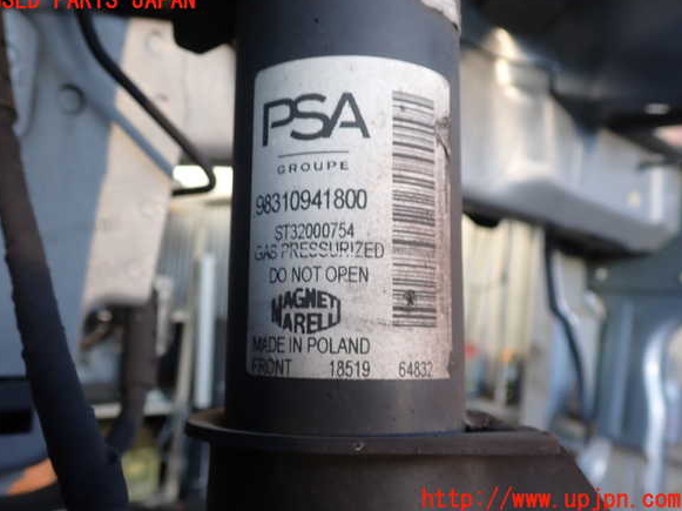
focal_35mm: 31
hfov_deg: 58.4
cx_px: 335
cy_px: 250
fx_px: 610
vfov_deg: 45.4
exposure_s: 1/60
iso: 100
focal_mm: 5.4
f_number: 3.2
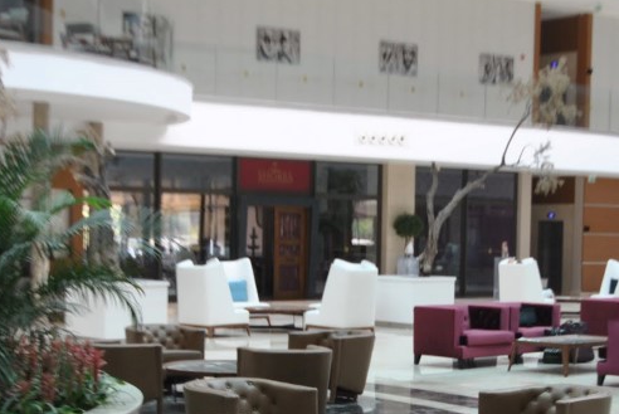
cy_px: 336
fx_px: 1205
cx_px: 404
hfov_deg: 28.7
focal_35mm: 70
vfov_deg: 19.3
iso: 200
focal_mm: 20
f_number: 4.2
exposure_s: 1/50
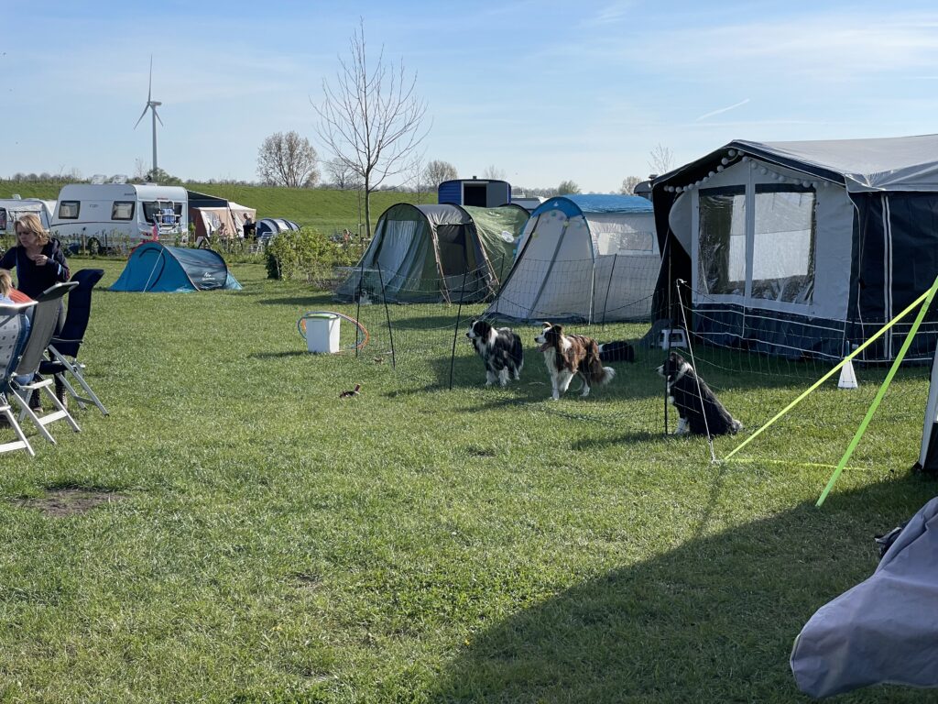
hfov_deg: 36.8
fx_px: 1409
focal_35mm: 52
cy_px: 352
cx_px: 469
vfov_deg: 28.0
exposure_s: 1/1776
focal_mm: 6
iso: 25
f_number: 2
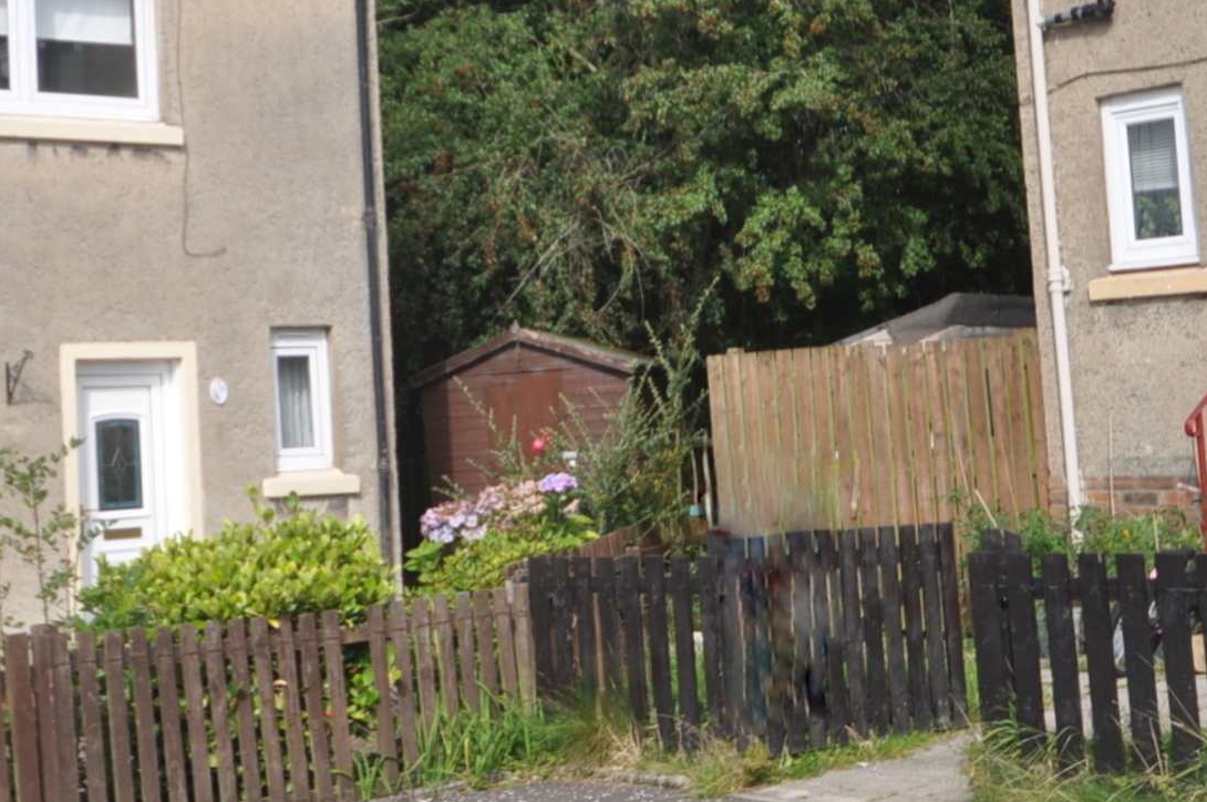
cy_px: 219
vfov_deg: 22.8
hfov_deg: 33.2
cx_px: 282
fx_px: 1976
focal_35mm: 59
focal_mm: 20
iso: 200
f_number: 9
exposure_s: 1/320
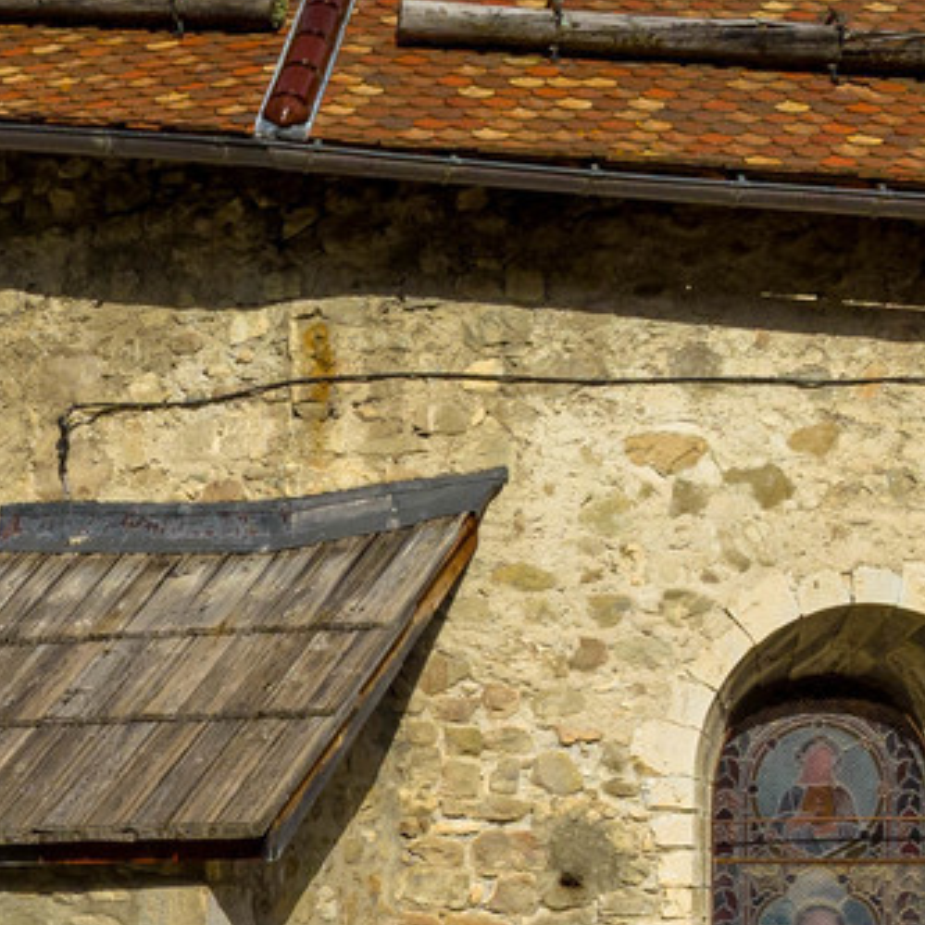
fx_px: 3084
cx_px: -186
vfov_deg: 16.7
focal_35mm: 102
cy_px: 933
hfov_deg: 16.4
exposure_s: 1/640
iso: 200
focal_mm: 12.3
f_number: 9
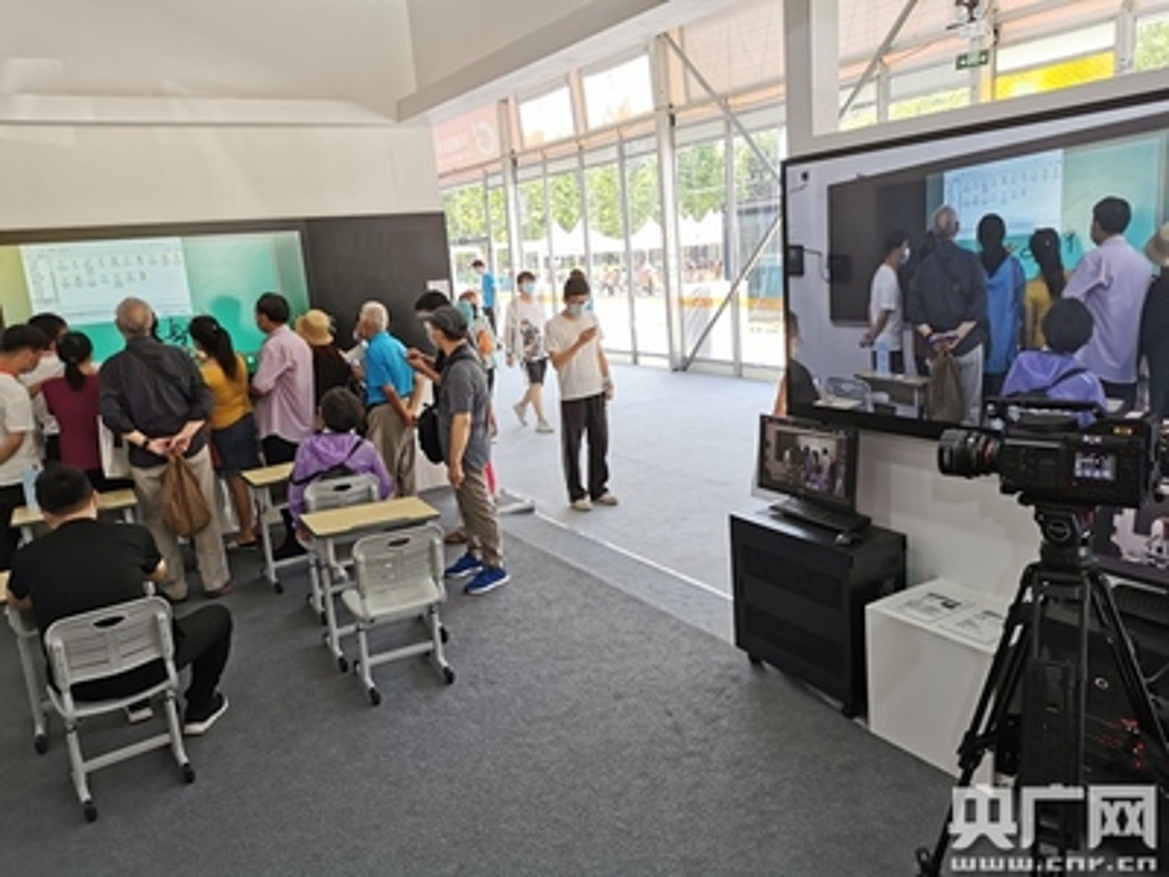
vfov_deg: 51.4
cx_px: 584
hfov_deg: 65.3
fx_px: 912
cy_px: 438
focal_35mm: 27
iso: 50
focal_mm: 5.58
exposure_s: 1/99.9
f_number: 1.8
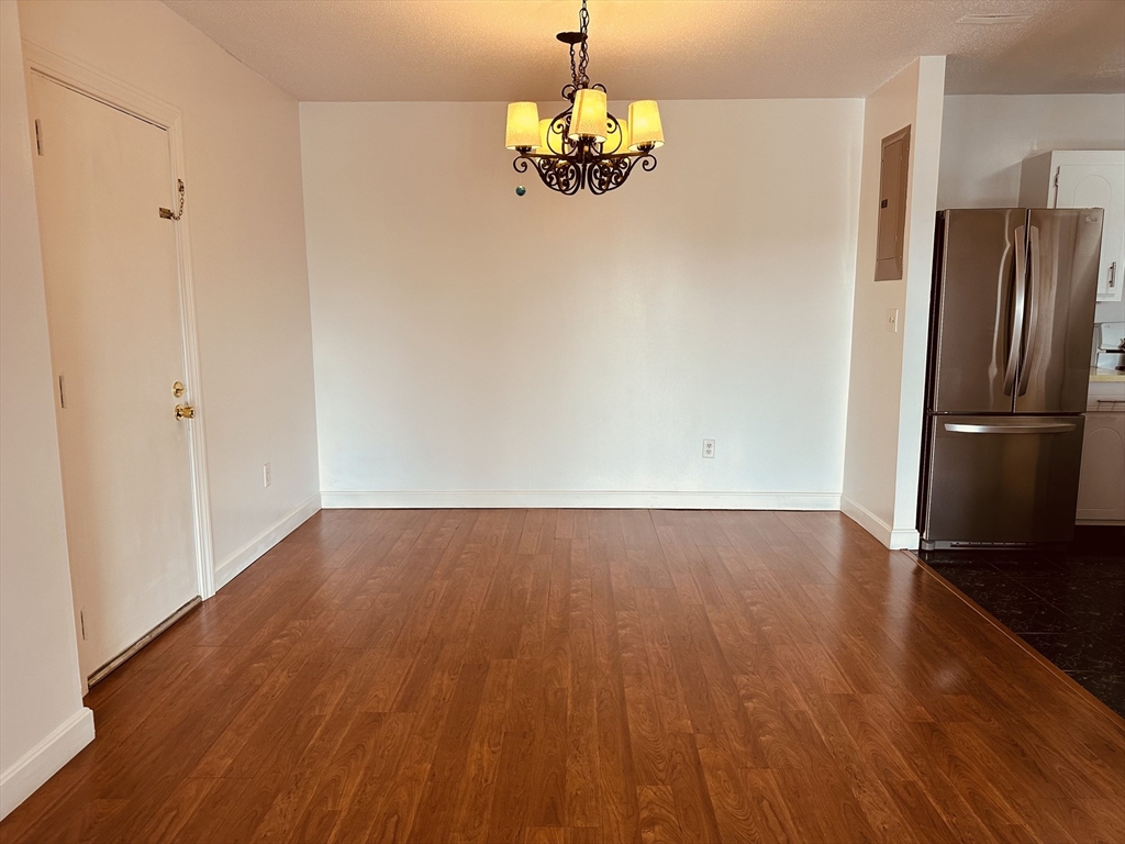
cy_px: 422
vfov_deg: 56.8
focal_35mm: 24
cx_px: 562
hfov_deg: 71.6
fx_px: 780
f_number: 1.78
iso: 125
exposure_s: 1/60
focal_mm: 6.86
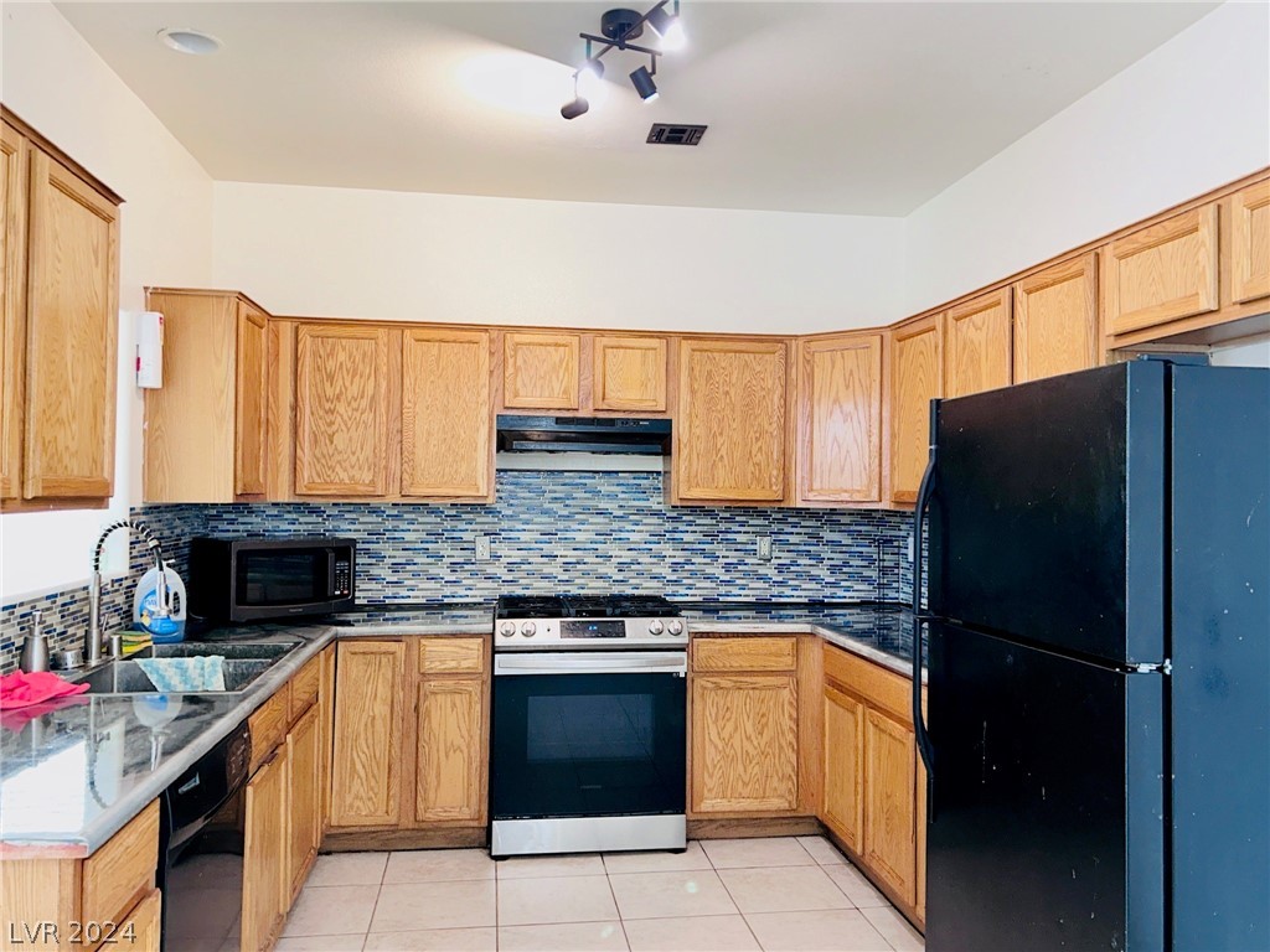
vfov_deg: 53.1
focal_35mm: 26
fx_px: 954
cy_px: 476
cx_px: 635
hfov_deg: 67.3
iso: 64
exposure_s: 1/30
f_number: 1.5
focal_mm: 5.7
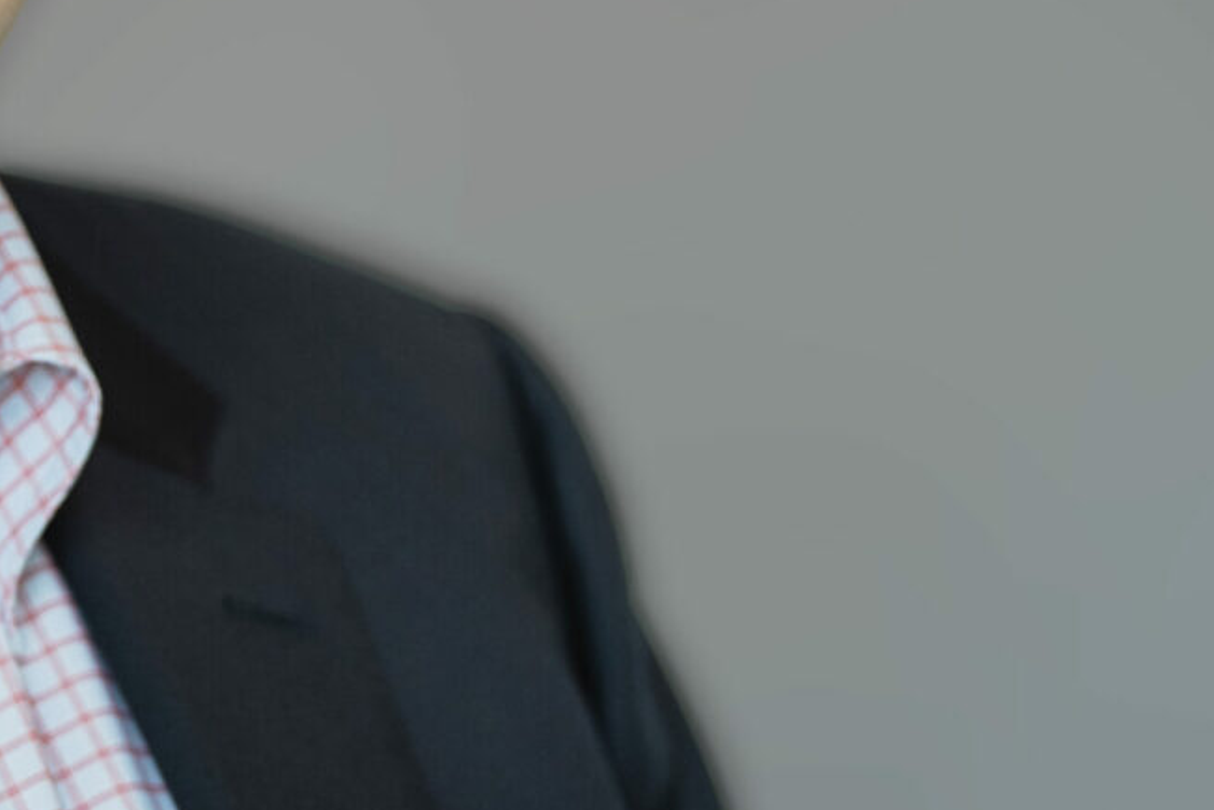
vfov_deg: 6.5
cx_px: -106
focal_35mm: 209
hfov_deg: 9.7
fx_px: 7047
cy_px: -166
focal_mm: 85
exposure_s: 1/800
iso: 640
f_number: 2.8
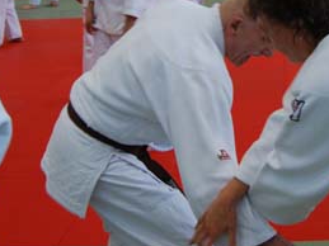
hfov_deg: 22.2
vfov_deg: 16.7
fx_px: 826
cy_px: 20
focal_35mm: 87
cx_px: 268
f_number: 4
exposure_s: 1/50
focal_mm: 26
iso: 200
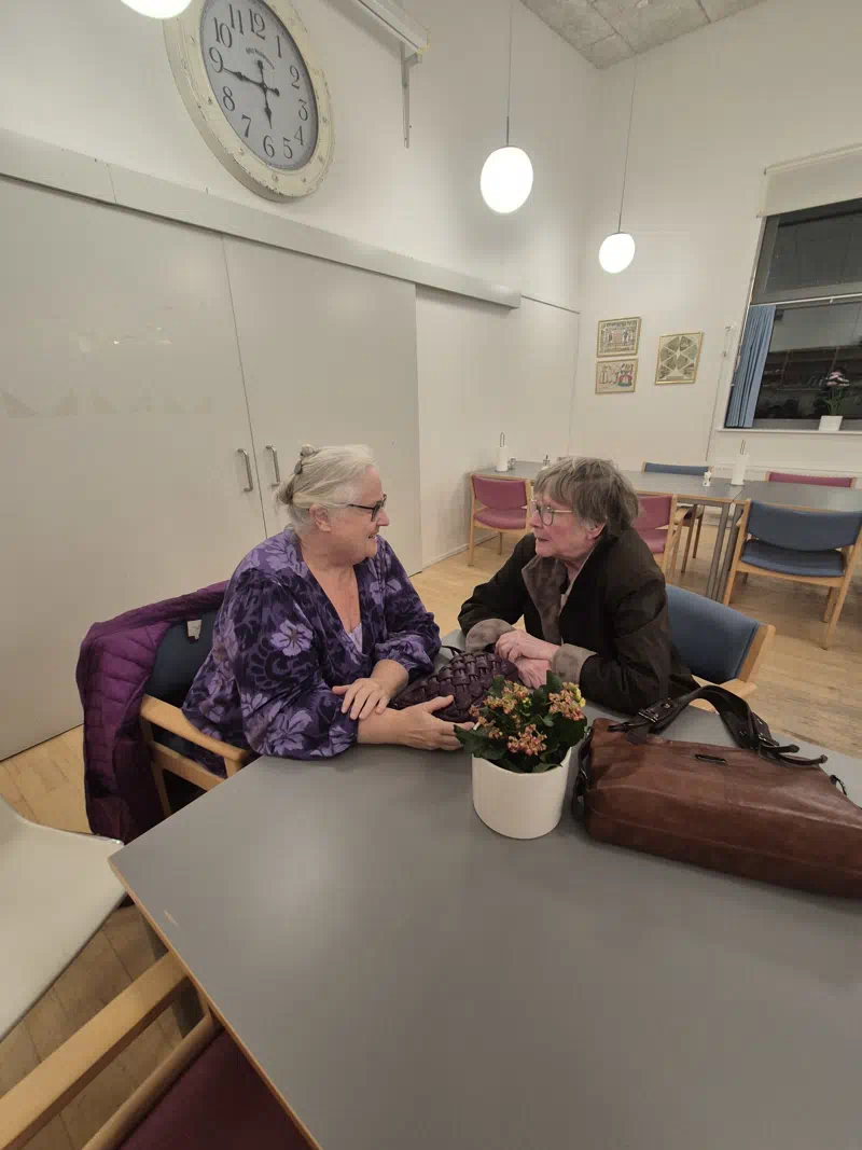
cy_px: 575
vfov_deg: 106.2
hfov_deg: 89.9
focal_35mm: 13
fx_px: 432
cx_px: 431
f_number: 2.2
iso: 160
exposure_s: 1/50
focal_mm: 2.2
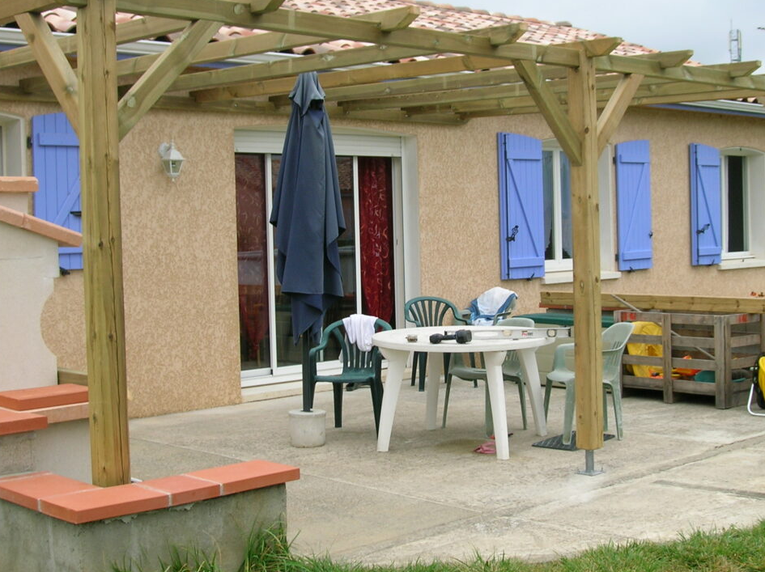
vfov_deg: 28.0
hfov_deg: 36.8
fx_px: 1148
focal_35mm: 52
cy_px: 267
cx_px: 423
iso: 50
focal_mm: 7
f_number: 5.2
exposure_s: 1/60.1
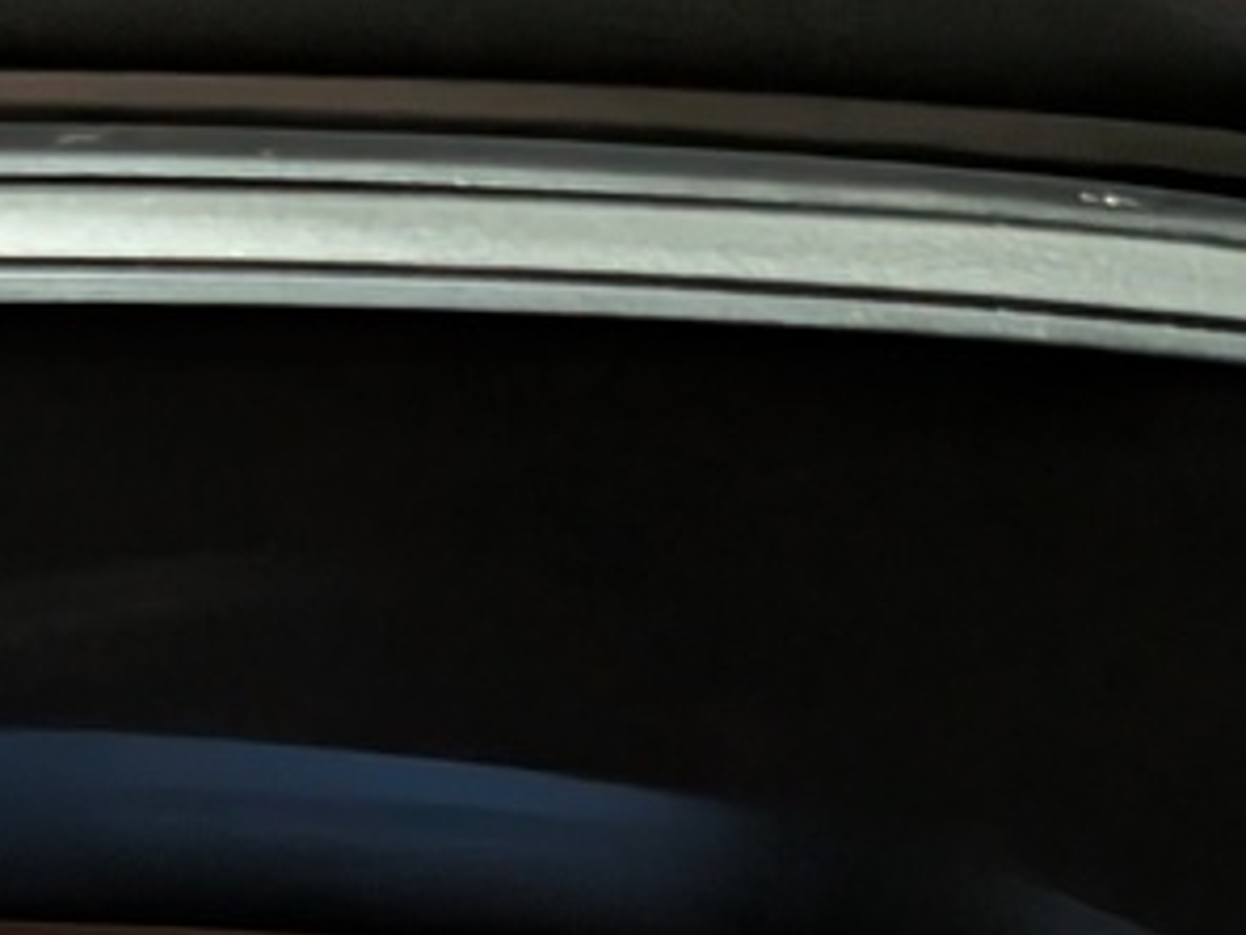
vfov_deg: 15.8
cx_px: -160
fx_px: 2988
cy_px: 1546
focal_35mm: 83
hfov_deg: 22.1
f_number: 1.7
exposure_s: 1/120
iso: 778
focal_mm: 4.53
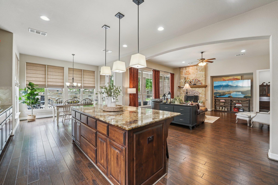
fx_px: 108
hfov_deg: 104.3
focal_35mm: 14
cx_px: 139
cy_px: 92
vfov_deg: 81.2
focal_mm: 14
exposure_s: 1/25
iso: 400
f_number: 8
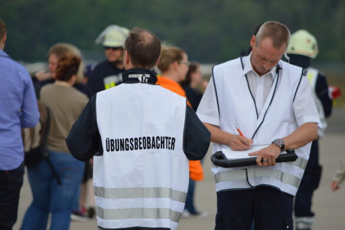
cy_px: 115
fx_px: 4309
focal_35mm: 450
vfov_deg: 3.0
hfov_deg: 4.6
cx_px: 172
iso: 400
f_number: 6.3
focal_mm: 300
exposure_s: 1/1600
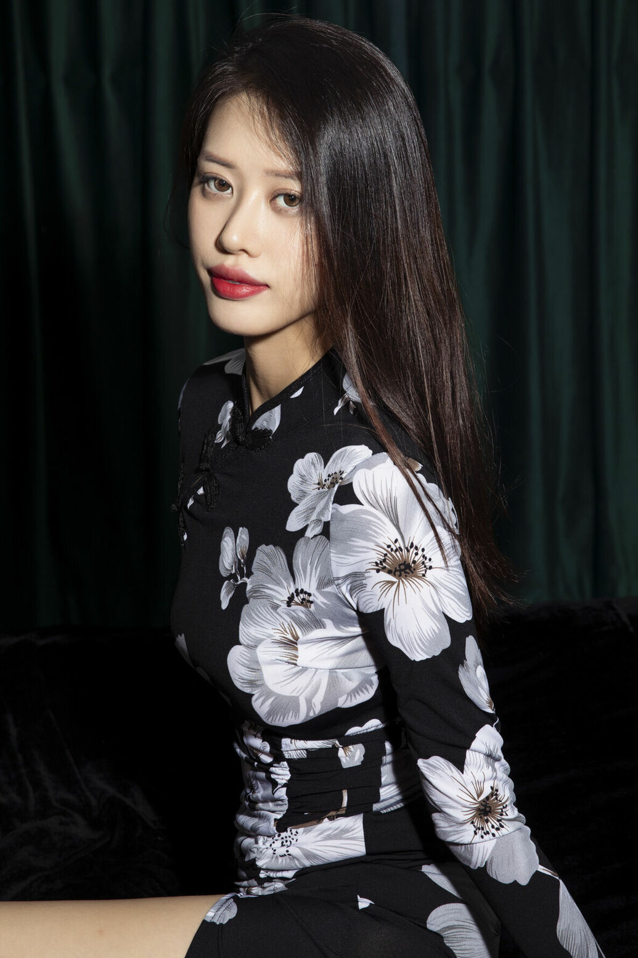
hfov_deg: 19.5
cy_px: 477
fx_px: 1861
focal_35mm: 70
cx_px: 319
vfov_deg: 28.8
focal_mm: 70
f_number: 9
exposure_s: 1/160
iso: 160
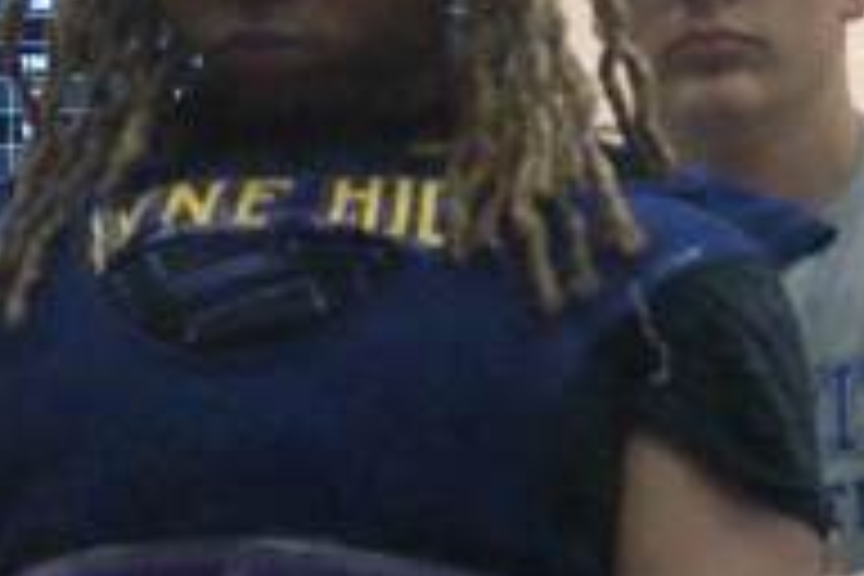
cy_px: 155
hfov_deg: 5.1
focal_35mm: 401
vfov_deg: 3.4
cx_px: 274
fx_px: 9623
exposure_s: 1/60
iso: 3200
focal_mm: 50
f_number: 5.6
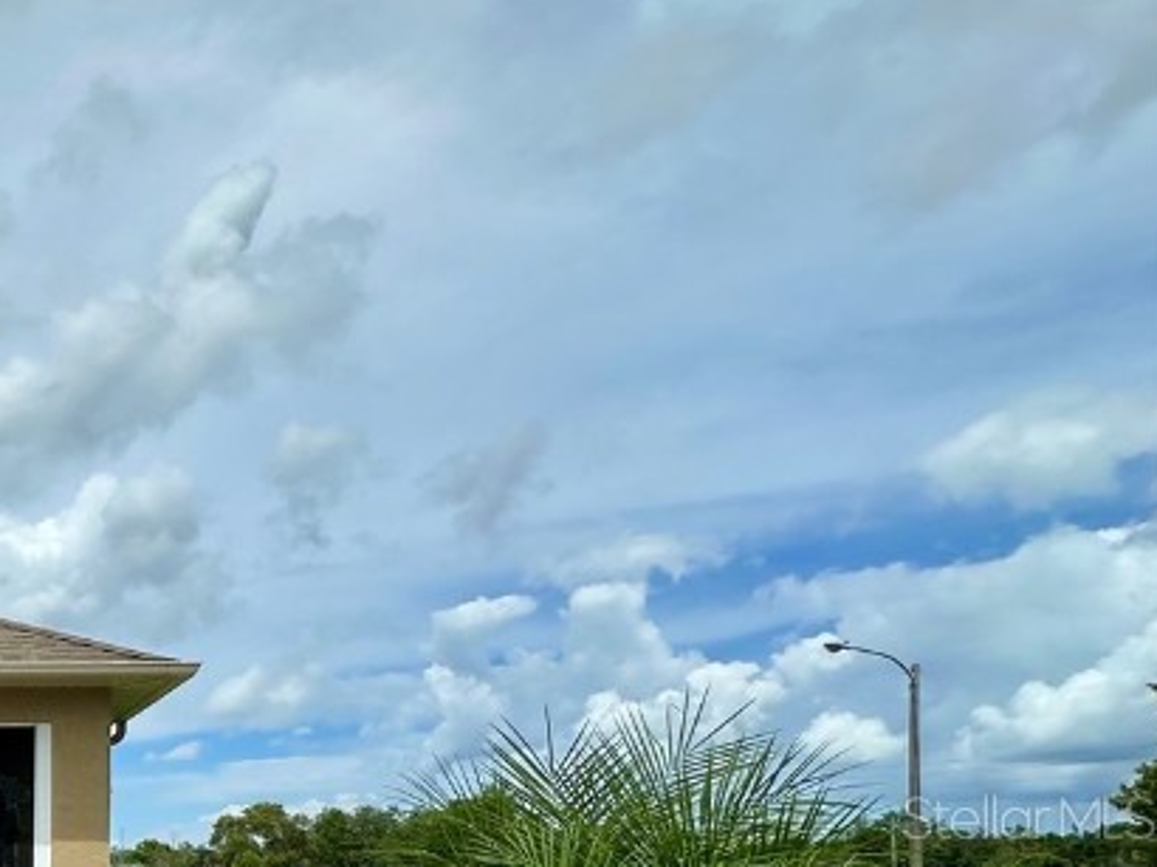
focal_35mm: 35
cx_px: -277
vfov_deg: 37.4
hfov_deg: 37.5
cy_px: 816
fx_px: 1169
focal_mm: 2.22
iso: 50
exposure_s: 1/3509
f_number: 2.2
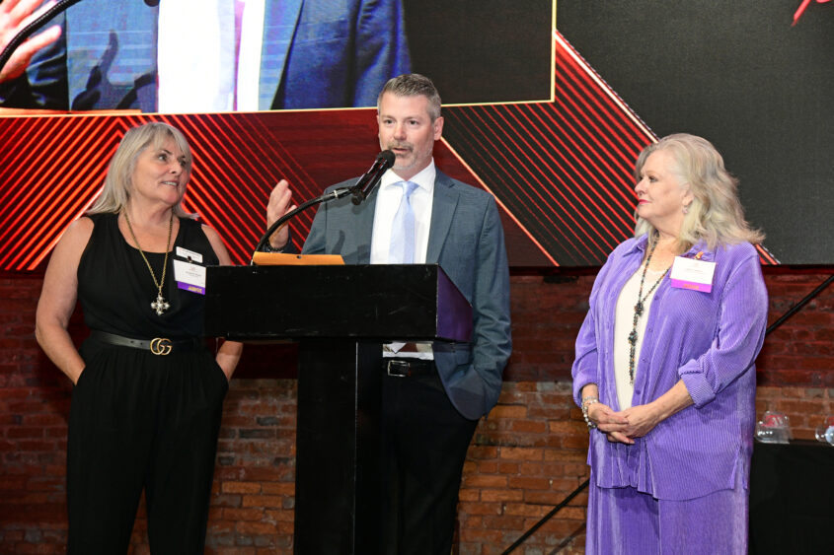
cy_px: 278
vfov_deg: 20.6
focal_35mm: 66
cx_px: 417
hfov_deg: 30.5
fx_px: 1529
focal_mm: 66
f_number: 5
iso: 2500
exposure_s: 1/125
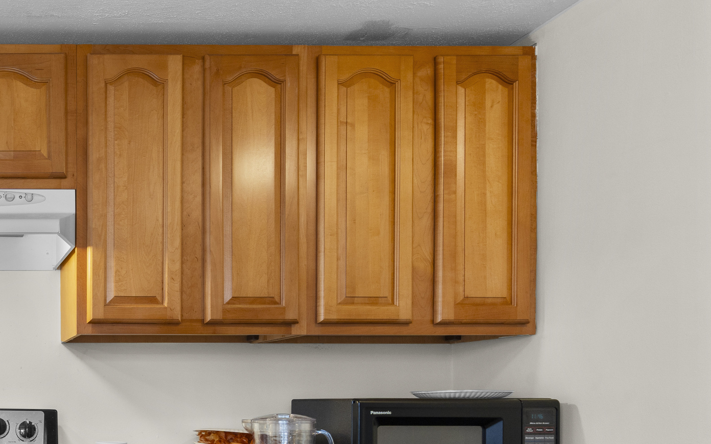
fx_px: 698
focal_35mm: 36
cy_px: 407
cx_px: -52
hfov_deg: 43.3
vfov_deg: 33.3
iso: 200
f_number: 9
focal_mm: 16
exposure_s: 1.3
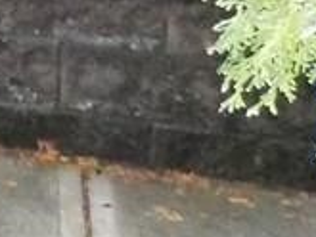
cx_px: -611
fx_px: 1699
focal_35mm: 186
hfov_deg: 8.8
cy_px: -310
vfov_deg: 7.5
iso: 800
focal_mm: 4.1
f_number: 3.3
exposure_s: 1/30
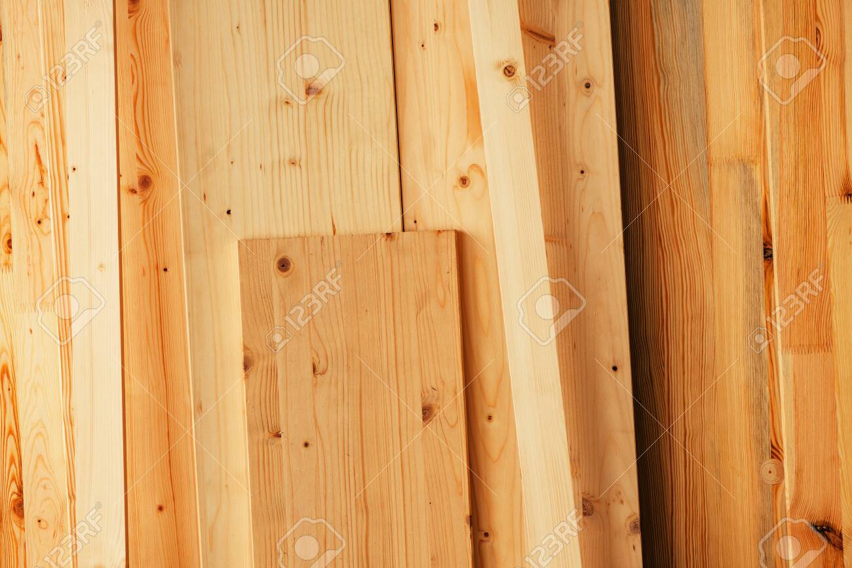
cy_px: 284
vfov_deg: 13.0
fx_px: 2484
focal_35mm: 105
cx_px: 426
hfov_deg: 19.5
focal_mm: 105
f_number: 6.3
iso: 250
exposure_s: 1/80
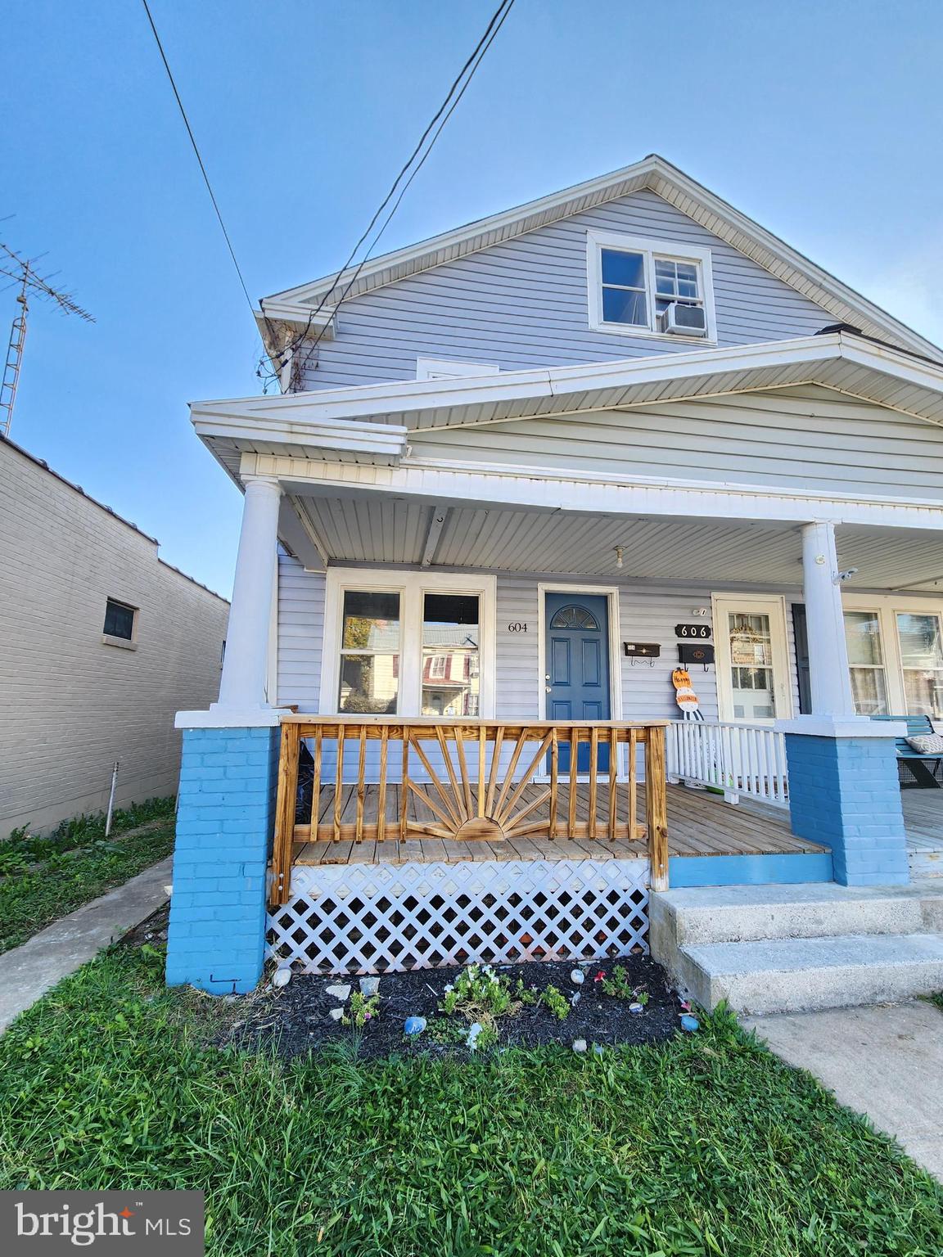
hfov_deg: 89.9
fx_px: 472
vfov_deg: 106.2
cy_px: 628
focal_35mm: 13
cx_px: 472
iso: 50
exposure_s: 1/140
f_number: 2.2
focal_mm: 2.2
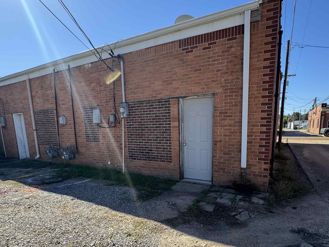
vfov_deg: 64.8
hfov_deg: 81.5
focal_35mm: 20
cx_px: 179
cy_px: 158
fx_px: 190
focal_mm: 2.22
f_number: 2.2
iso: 40
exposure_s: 1/533
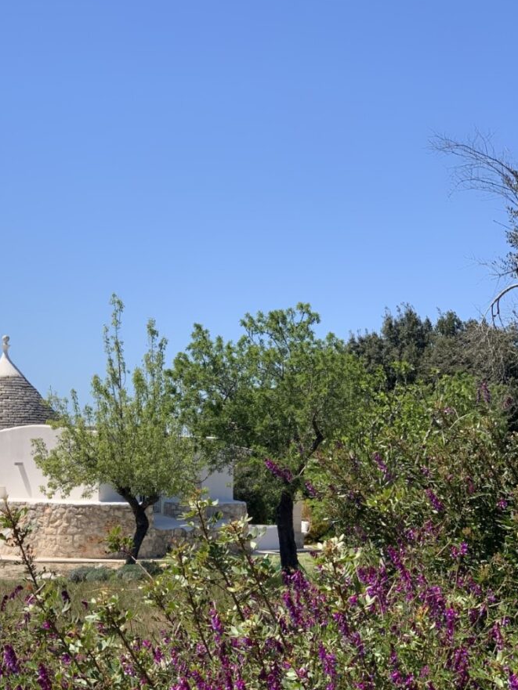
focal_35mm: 74
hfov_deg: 19.8
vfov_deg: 26.1
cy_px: 479
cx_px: 155
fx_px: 1476
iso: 16
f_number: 2.4
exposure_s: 1/1043
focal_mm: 6
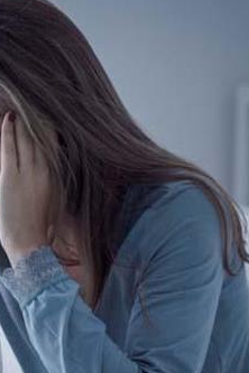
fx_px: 2199
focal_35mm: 212
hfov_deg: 6.4
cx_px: -49
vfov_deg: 9.7
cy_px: 263
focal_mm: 85
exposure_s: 1/125
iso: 100
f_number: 3.2
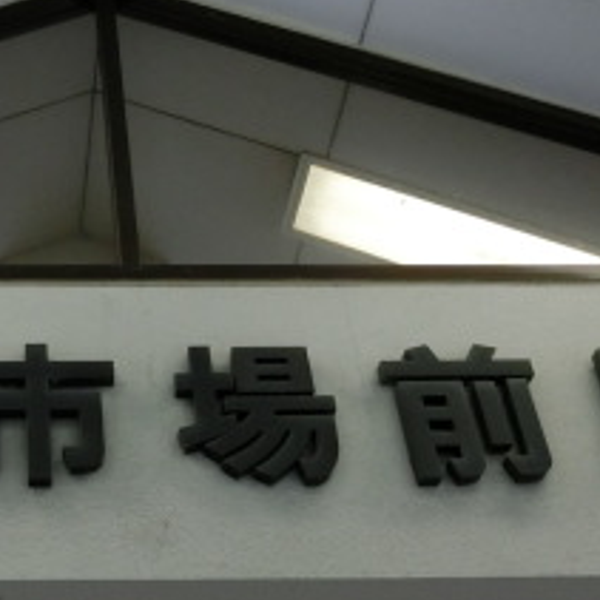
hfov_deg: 24.5
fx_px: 1314
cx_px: -3
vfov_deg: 25.7
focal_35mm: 67
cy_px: 256
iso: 200
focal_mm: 4.5
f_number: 3.5
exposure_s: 1/125
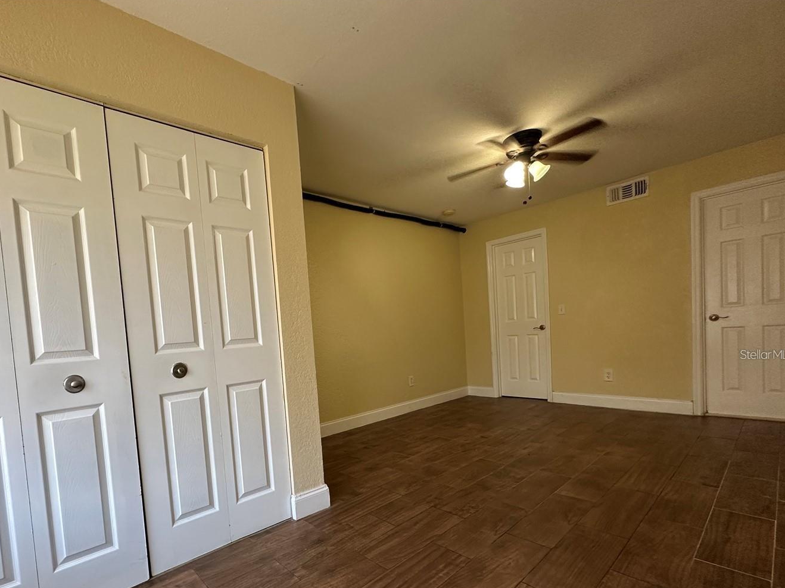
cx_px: 320
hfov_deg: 90.0
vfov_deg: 73.9
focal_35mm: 17
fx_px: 385
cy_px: 354
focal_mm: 2.22
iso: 200
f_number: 2.2
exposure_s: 1/60
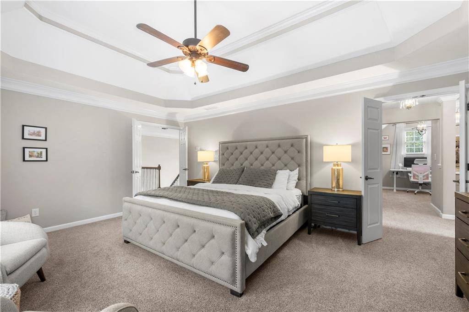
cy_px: 156
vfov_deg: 81.2
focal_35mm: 14
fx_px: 182
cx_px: 234
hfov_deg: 104.3
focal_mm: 14
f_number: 8
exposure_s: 1/6
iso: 800
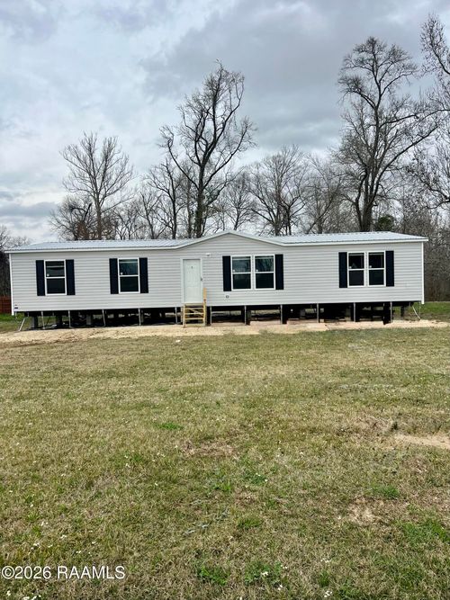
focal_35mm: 26
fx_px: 451
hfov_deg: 53.0
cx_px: 225
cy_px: 300
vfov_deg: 67.3
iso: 50
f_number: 1.5
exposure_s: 1/2045
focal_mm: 5.7
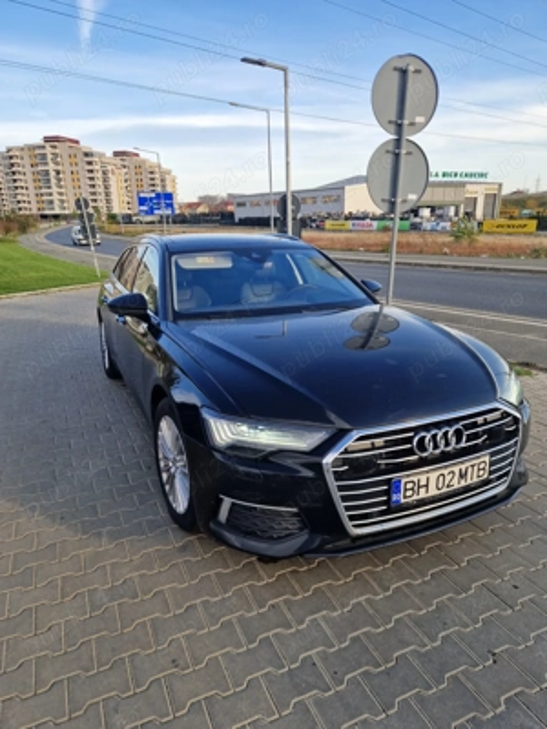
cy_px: 364
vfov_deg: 73.9
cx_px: 274
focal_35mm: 23
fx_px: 485
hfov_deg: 58.9
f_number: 1.8
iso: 50
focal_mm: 5.4
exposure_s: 1/466
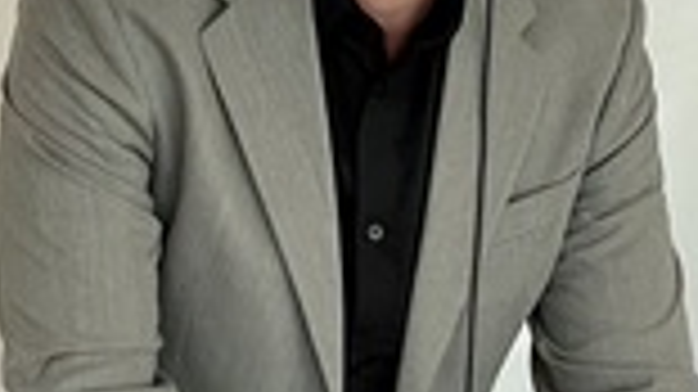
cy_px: 324
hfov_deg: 9.8
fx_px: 4051
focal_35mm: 219
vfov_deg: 5.5
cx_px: 513
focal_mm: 6
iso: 125
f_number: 2
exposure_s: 1/120
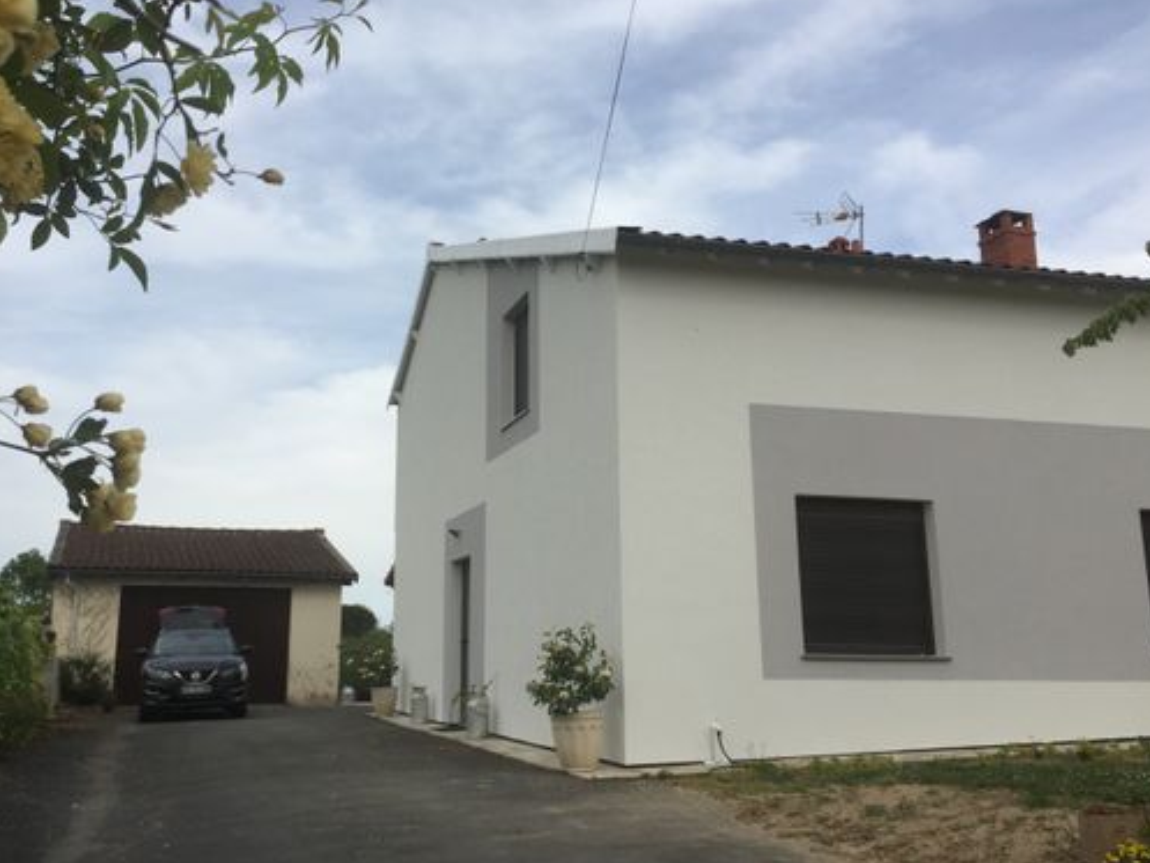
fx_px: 1163
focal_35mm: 35
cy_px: 386
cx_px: 504
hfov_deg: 52.5
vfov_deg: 40.7
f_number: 2.2
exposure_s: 1/2475
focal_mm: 4.15
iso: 32
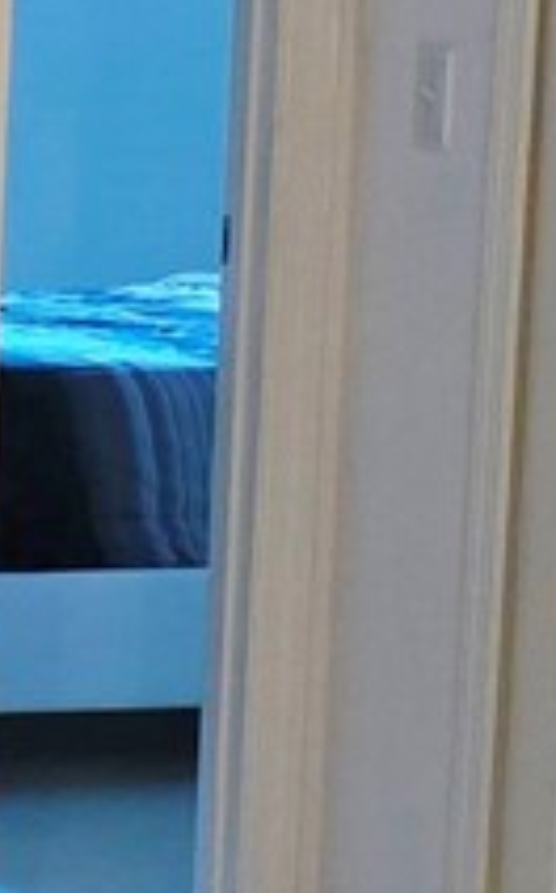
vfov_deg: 11.4
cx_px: -1651
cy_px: 480
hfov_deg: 6.0
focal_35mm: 184
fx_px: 4473
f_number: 1.7
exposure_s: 1/60.2
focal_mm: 6.3
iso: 640
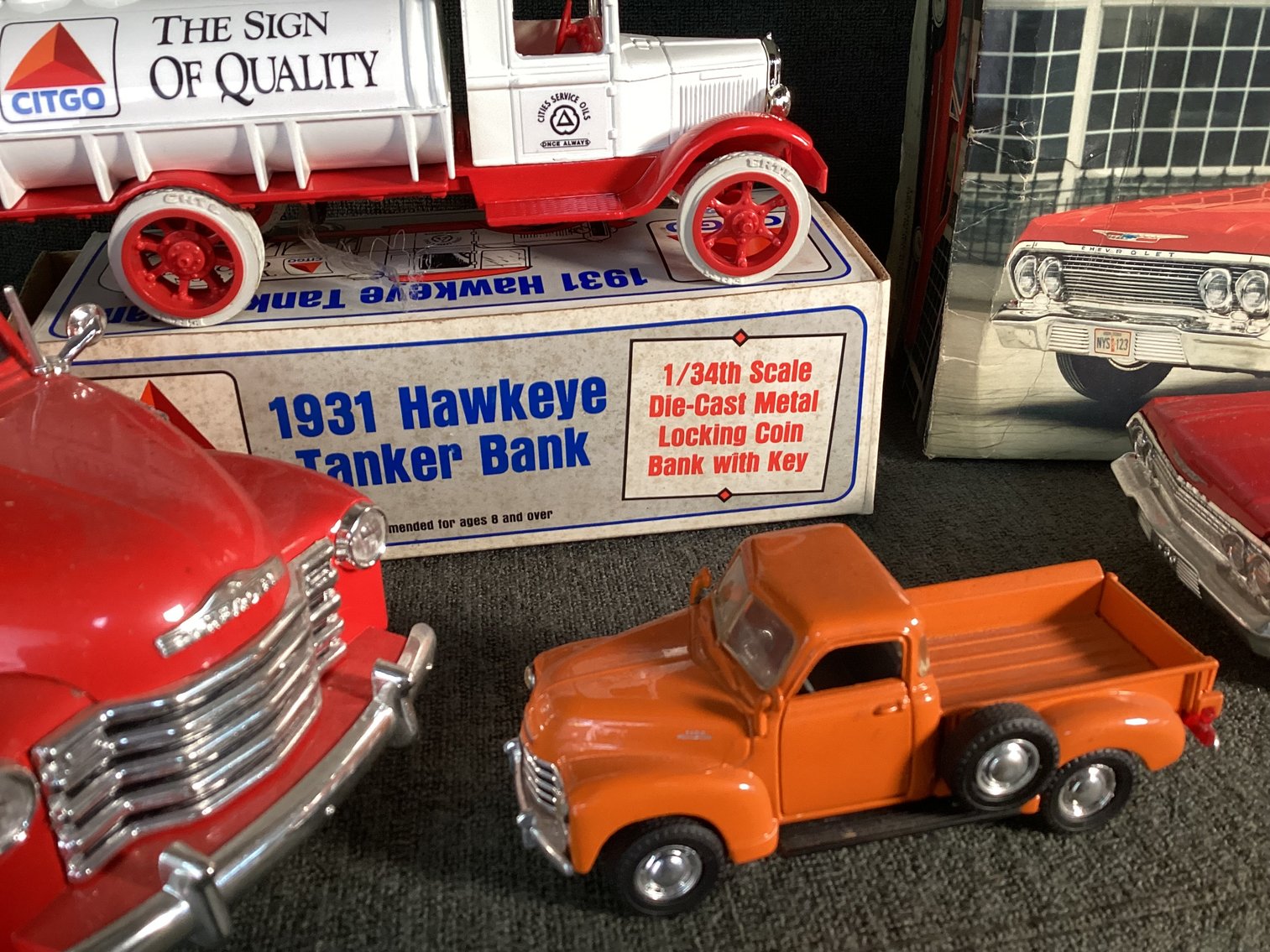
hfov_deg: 58.3
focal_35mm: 31
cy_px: 476
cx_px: 635
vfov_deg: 45.4
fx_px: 1137
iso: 125
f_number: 2.4
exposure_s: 1/60
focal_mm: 3.3
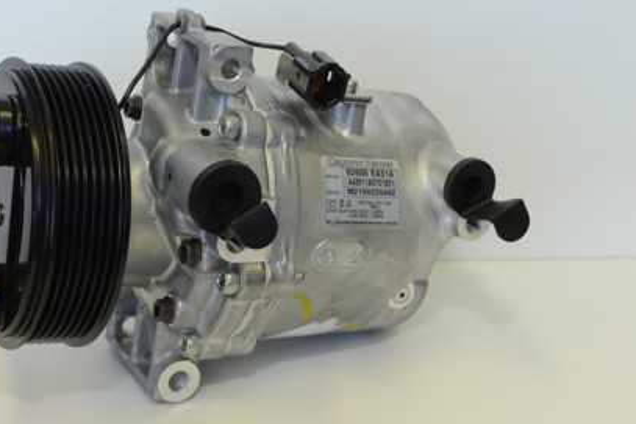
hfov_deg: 36.7
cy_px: 234
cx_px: 247
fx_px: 954
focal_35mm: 54
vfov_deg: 25.0
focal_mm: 44
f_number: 8
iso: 2800
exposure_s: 1/250
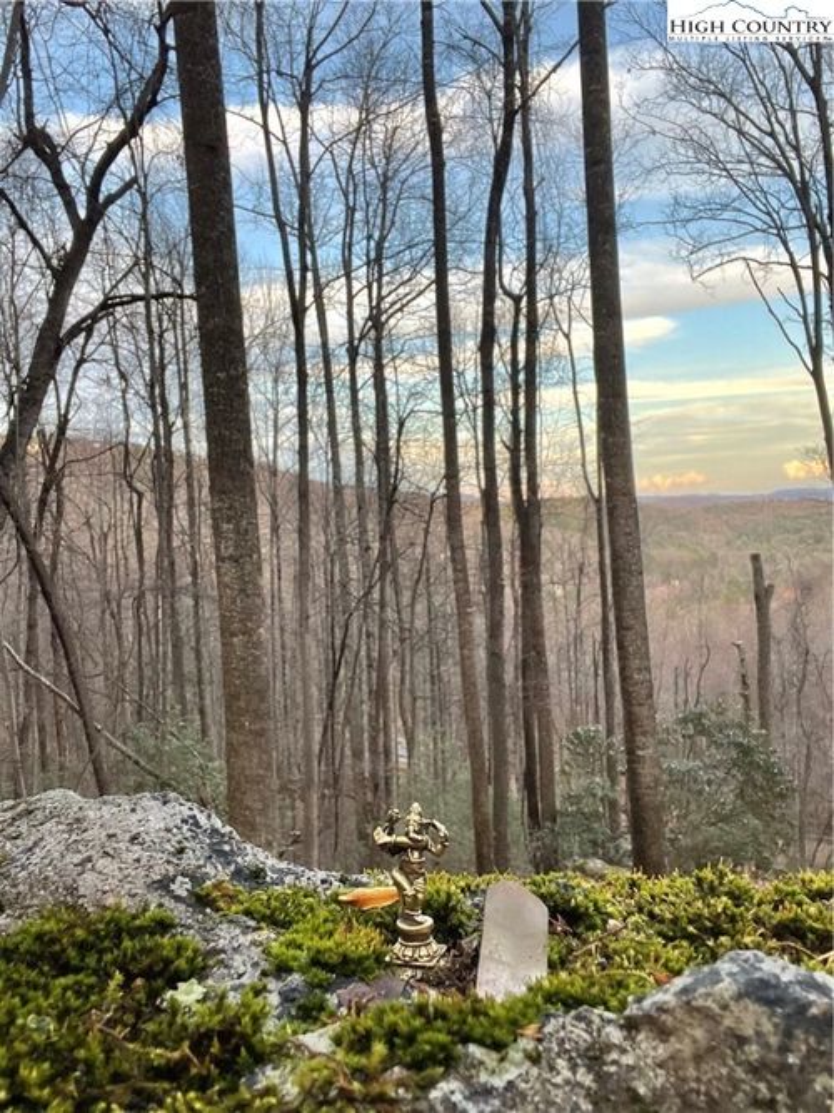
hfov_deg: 46.8
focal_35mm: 30
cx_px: 417
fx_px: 964
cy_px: 556
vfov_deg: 60.0
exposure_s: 1/121
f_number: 2.2
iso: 50
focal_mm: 2.71
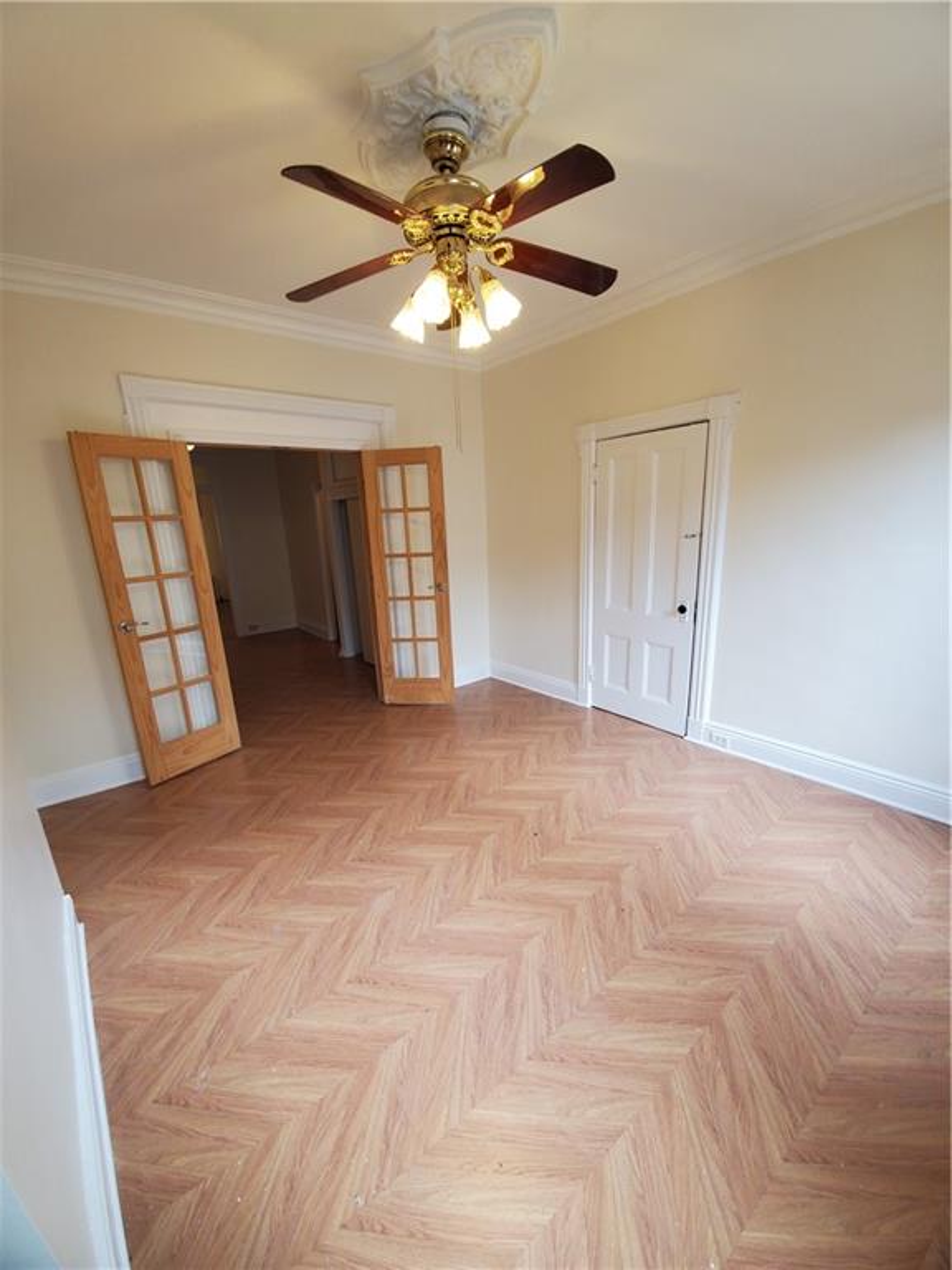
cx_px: 476
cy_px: 635
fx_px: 477
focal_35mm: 13
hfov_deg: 89.9
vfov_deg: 106.2
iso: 160
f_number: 2.2
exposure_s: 1/60
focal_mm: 1.8
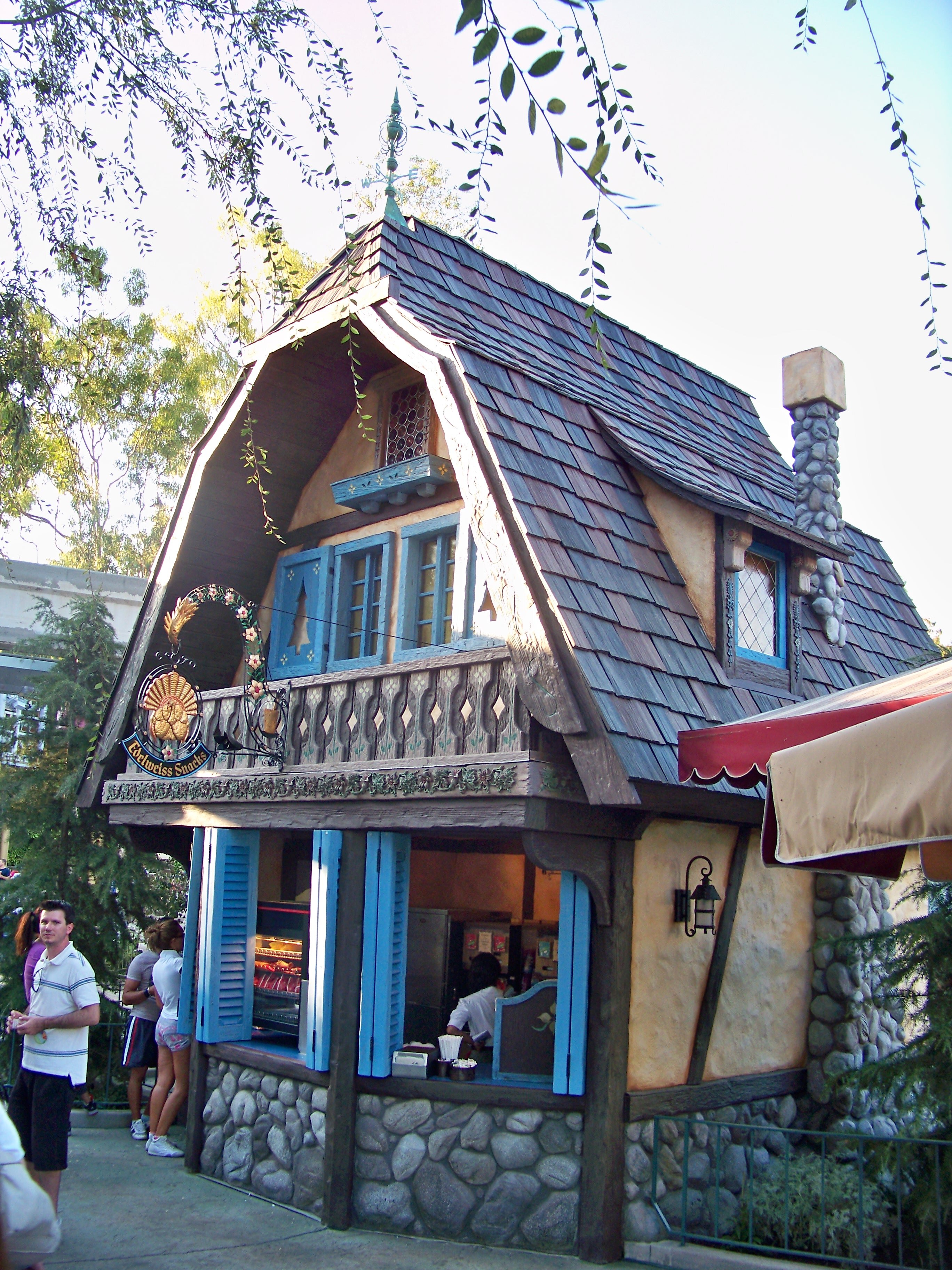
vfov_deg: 55.4
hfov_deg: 42.9
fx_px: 1210
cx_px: 476
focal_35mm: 33
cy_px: 635
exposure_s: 1/60
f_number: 2.8
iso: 80
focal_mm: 5.85
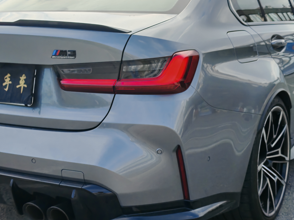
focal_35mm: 64
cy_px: 113
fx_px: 544
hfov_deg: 30.3
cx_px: 144
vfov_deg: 22.9
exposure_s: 1/1500
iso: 50
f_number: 1.95
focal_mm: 5.52
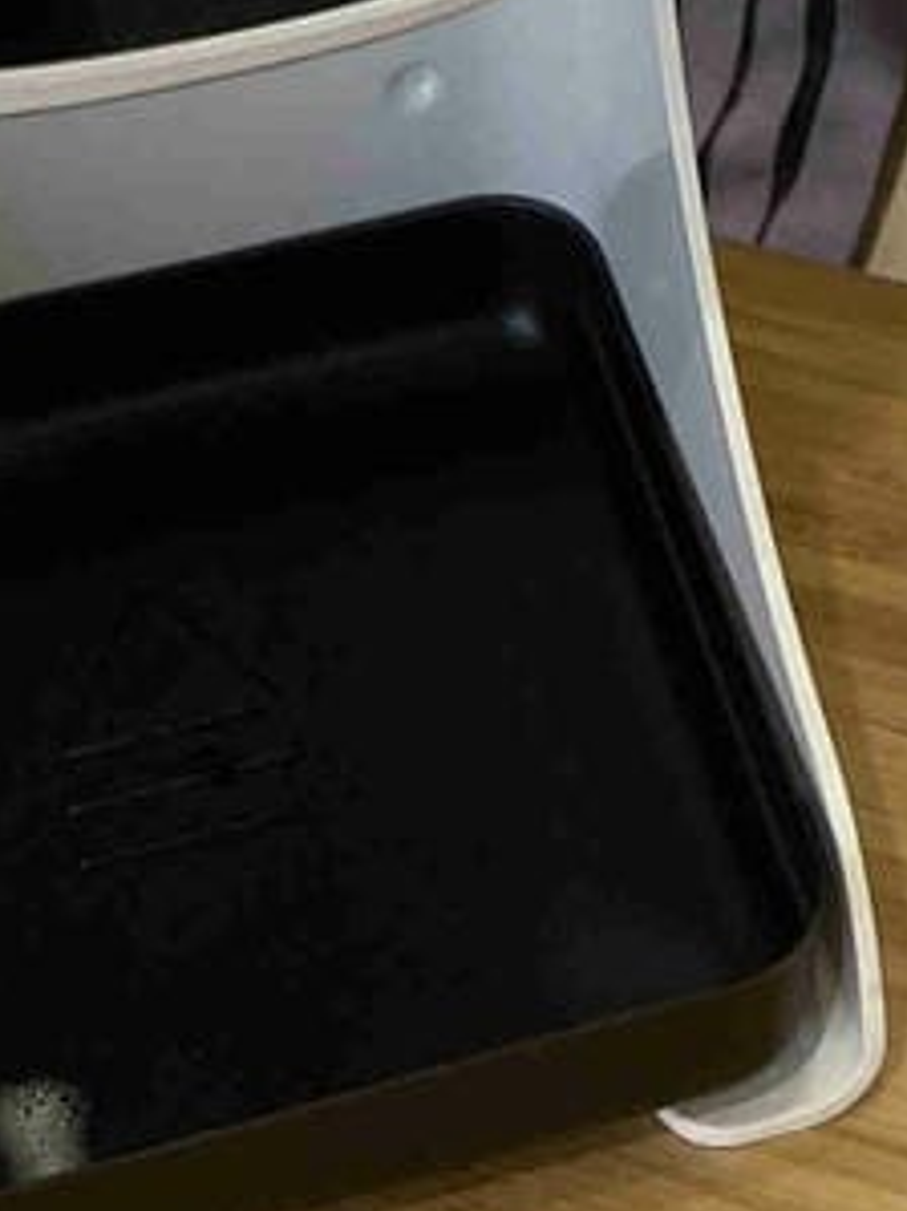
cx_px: 1118
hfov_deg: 10.5
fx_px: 4860
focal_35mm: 139
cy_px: -1592
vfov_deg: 11.8
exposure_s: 1/120
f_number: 1.8
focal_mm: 4.25
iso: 50
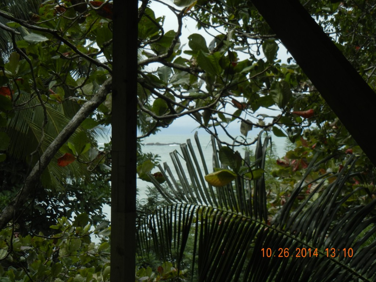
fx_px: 967
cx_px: 188
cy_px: 141
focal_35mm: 89
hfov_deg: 22.0
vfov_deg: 16.6
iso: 160
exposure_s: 1/272
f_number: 8.8
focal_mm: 16
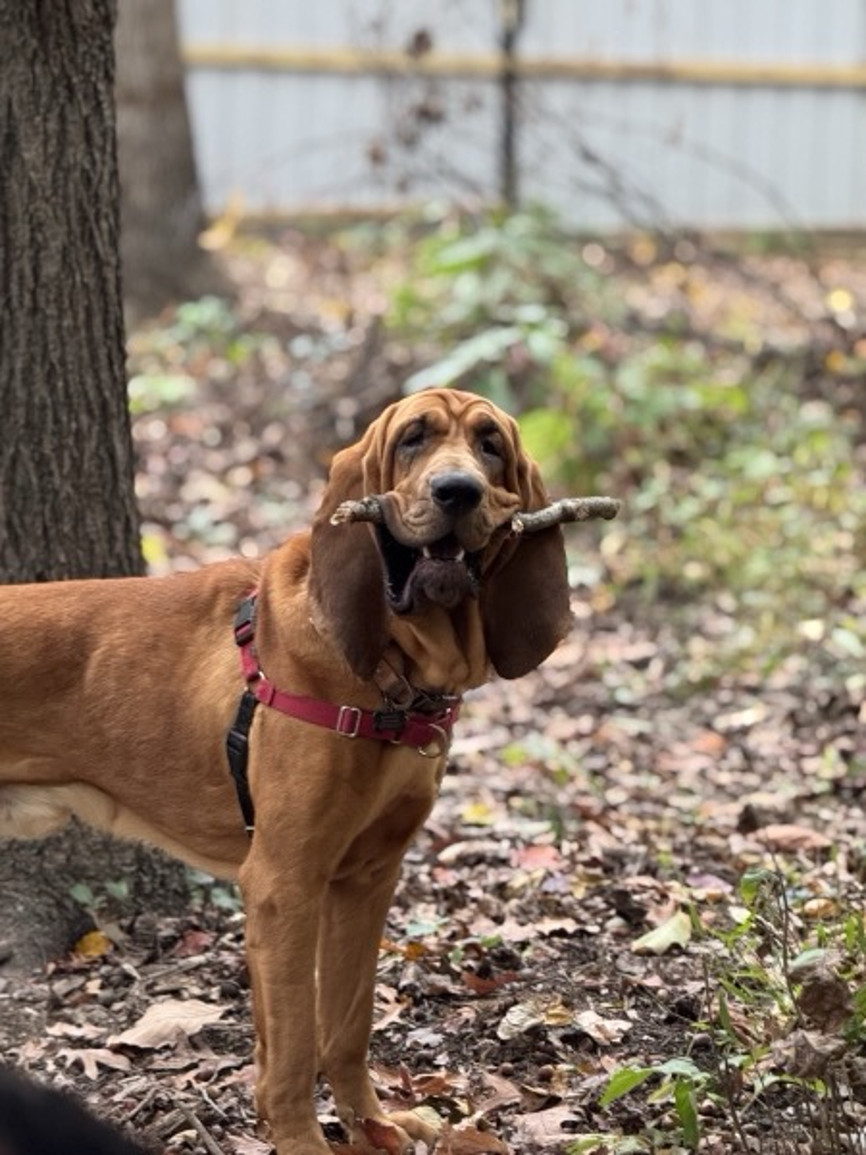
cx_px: 433
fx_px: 4003
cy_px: 578
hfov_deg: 12.3
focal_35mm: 120
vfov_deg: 16.4
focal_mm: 15.66
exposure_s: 1/60
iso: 320
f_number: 2.8
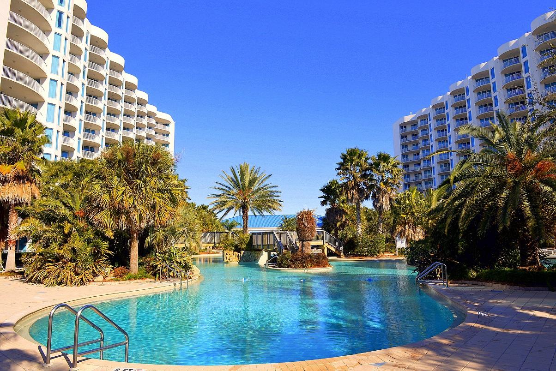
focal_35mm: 24
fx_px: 371
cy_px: 186
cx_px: 278
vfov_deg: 53.2
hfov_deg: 73.7
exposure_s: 1/200
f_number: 14
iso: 250
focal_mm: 24
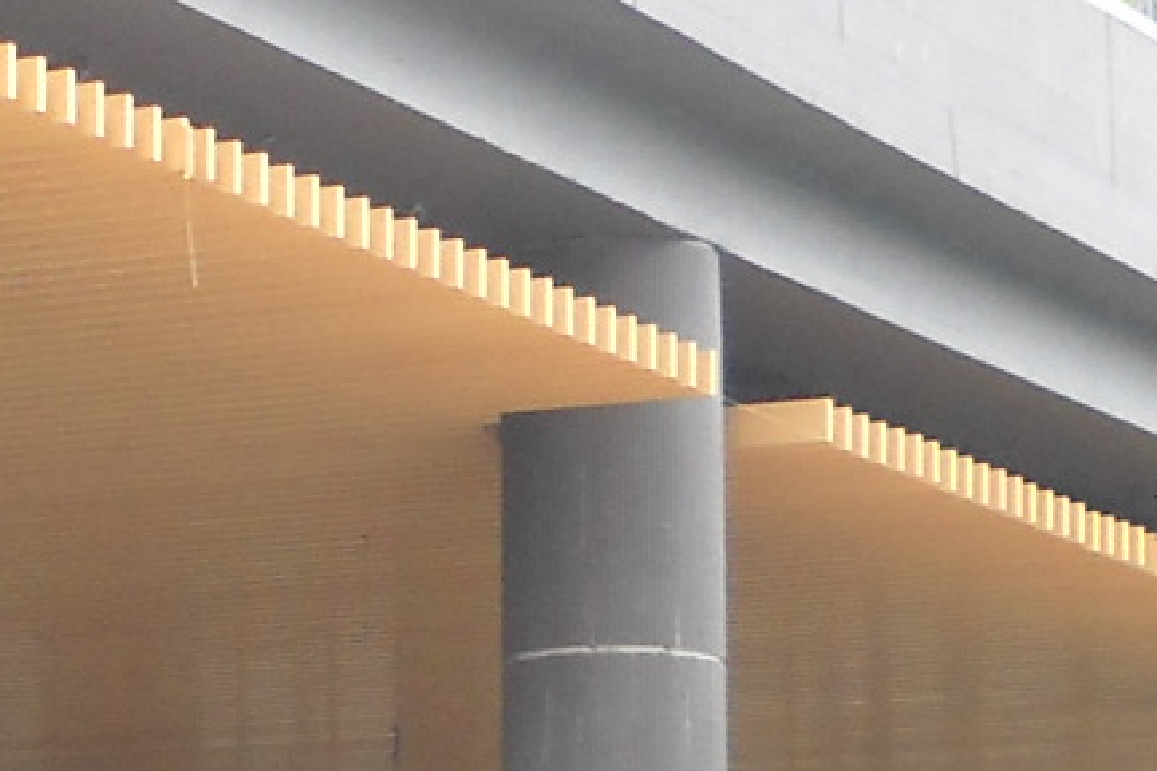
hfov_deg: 9.9
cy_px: 560
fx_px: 6492
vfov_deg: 6.8
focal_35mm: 202
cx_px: -603
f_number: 3.1
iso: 175
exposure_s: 1/60
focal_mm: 6.72
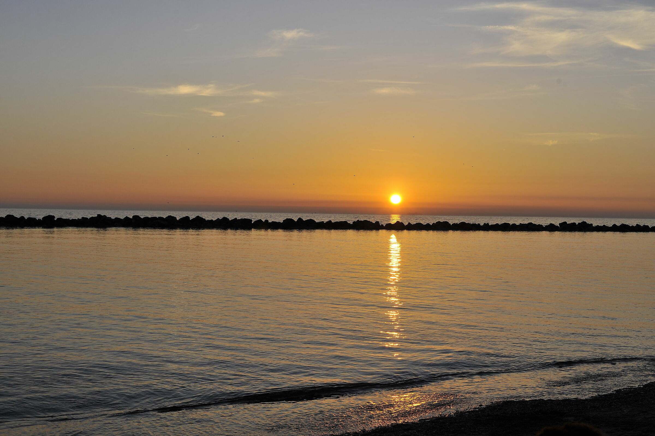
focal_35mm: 50
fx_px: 909
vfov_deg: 27.0
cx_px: 328
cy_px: 218
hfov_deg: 39.6
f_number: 9
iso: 125
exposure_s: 1/320
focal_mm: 50
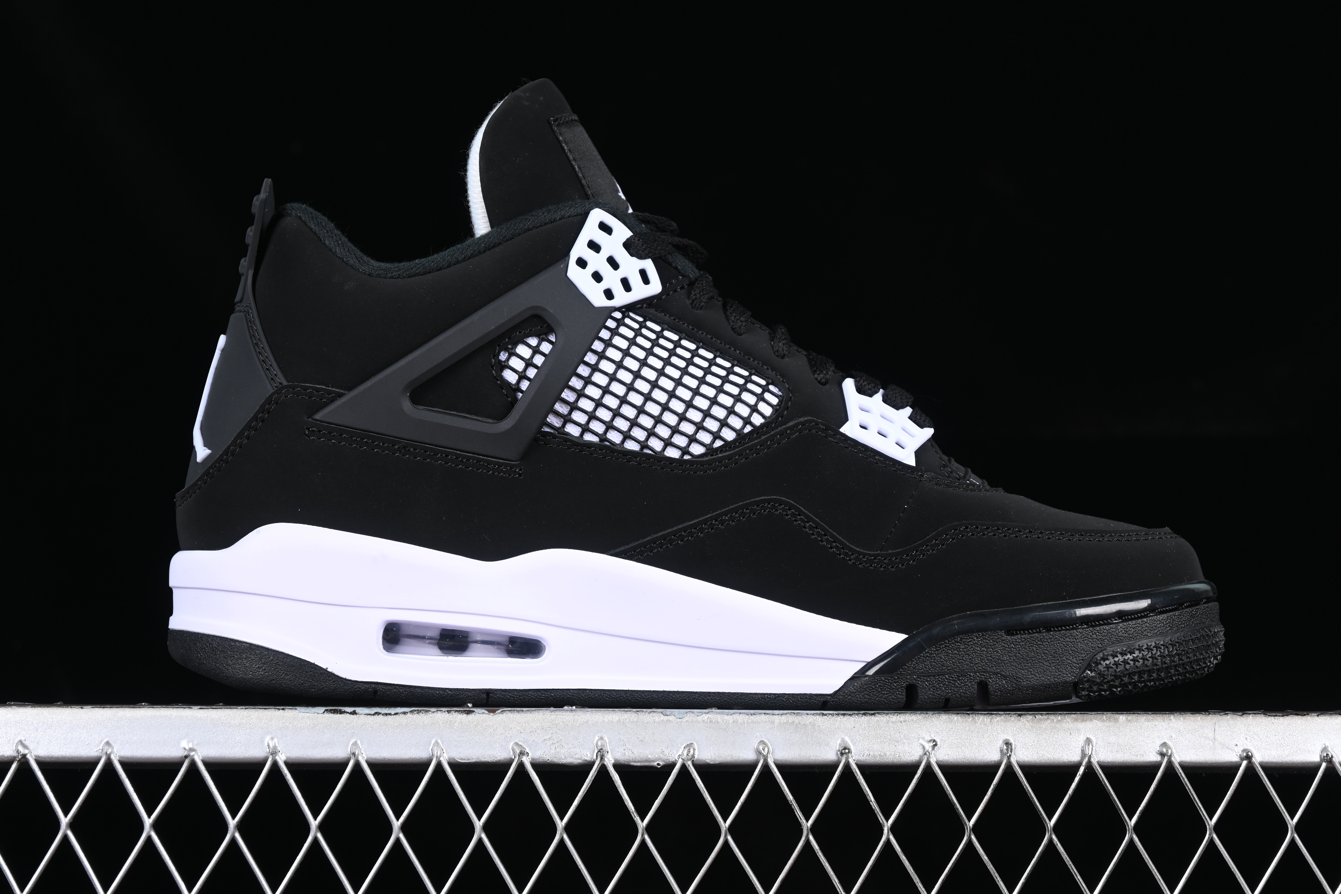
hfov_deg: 27.0
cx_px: 670
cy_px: 447
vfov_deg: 18.2
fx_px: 2794
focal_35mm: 75
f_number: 6.3
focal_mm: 50
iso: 160
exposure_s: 1/60
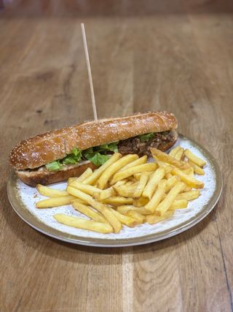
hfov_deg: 28.0
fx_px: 467
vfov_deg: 36.8
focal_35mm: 52
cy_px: 156
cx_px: 116
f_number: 1.6
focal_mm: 5.96
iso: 160
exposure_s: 1/33
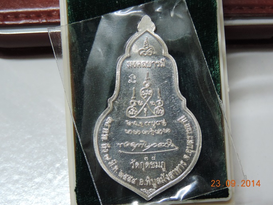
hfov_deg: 26.0
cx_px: 136
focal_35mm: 75
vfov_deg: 19.7
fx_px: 592
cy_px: 102
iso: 800
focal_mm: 13.3
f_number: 3.9
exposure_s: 1/20
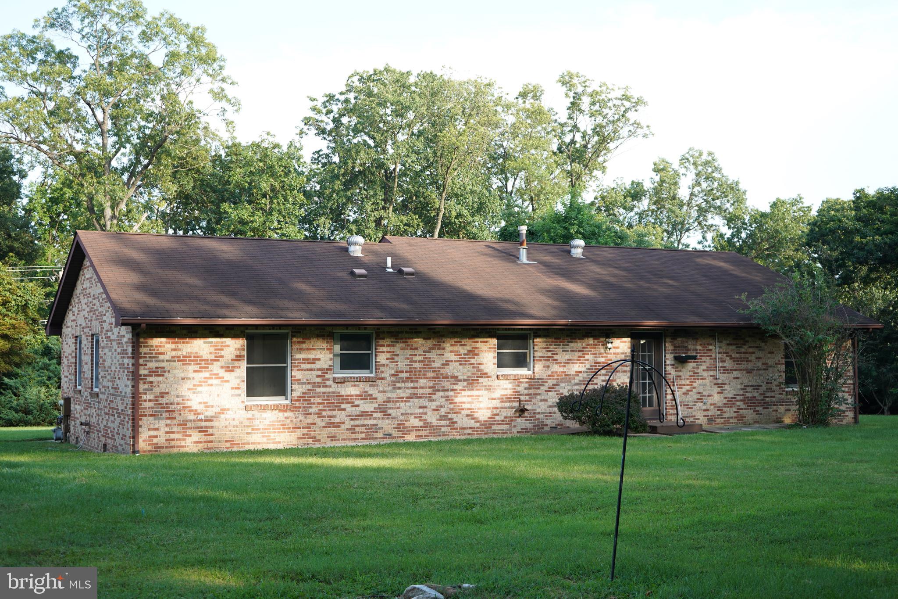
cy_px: 300
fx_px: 1072
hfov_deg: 45.4
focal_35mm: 43
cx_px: 449
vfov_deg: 31.2
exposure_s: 1/100
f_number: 4.5
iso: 100
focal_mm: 43
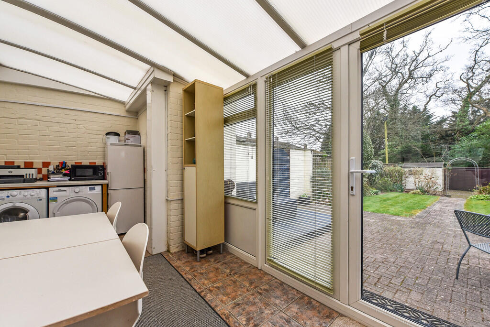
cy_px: 164
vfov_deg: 81.3
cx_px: 245
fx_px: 191
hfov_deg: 104.2
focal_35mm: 14
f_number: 7.1
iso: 400
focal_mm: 14
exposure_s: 1/400
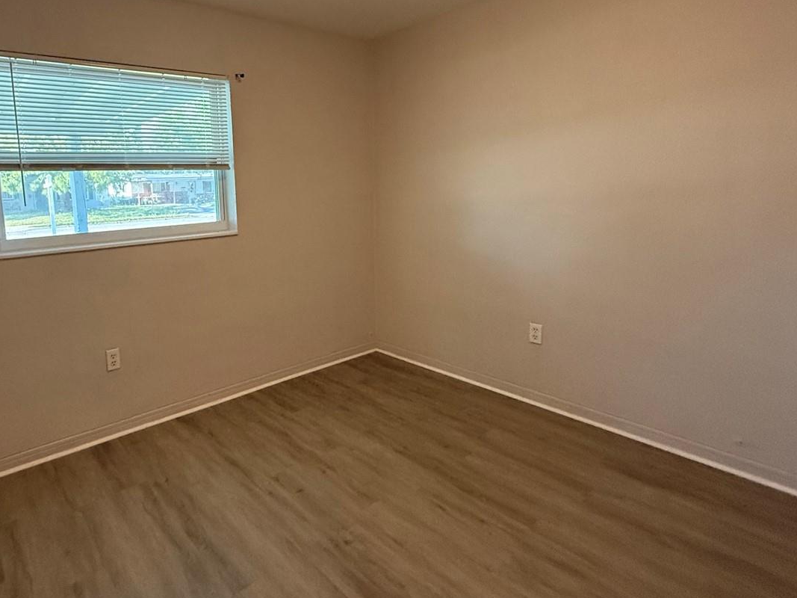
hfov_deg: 77.1
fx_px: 483
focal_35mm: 21
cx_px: 285
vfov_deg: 62.9
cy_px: 242
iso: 500
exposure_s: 1/120
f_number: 2.2
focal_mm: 2.22
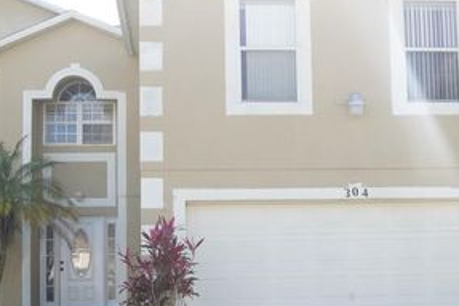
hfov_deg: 36.9
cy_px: 206
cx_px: 211
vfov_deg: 24.9
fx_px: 688
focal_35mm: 54
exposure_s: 1/200
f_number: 4.5
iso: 100
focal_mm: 21
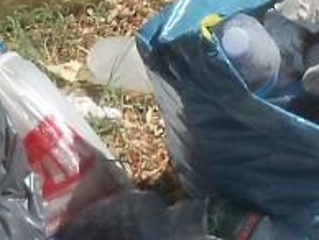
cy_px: -391
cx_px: 319
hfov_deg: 8.8
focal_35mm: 224
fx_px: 2067
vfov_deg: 6.3
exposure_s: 1/200
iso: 80
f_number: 8.8
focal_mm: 5.7
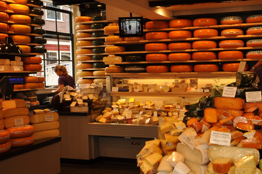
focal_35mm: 50
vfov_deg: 26.9
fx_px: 363
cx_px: 170
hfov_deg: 39.3
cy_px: 99
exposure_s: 1/30
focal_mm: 20
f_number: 8
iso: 250
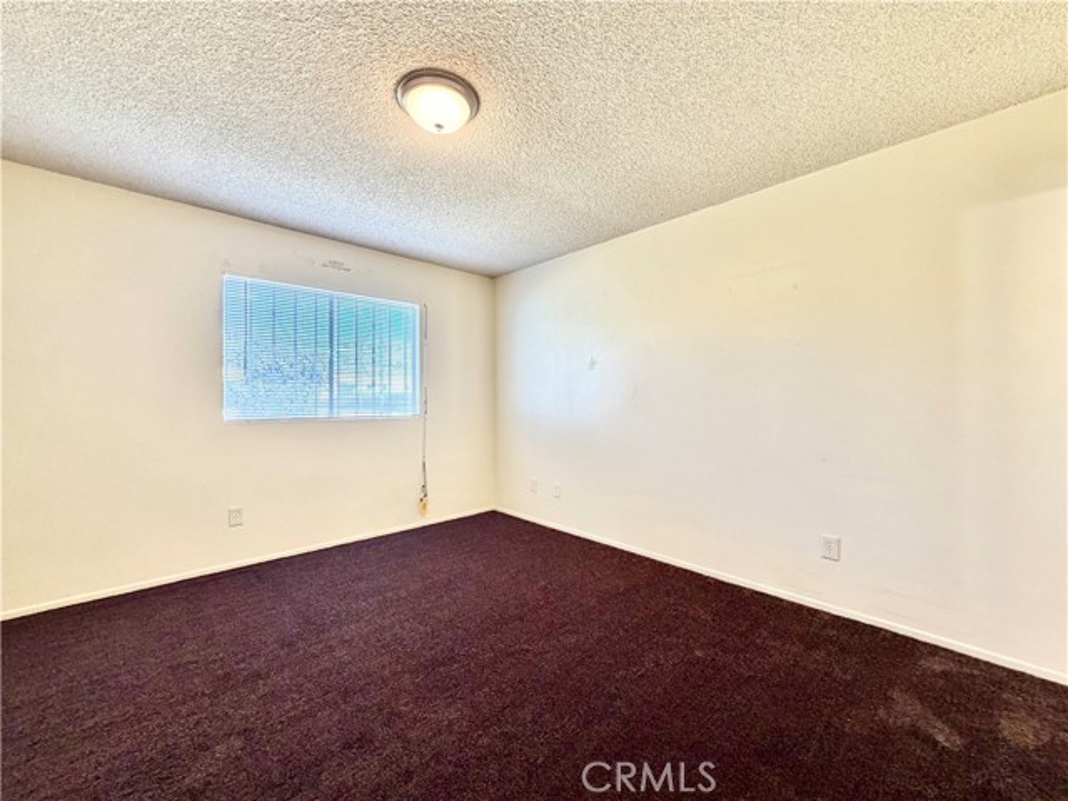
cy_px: 400
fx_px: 432
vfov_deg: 85.7
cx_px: 534
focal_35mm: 14
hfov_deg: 102.1
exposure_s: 1/120
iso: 250
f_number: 2.2
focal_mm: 2.22
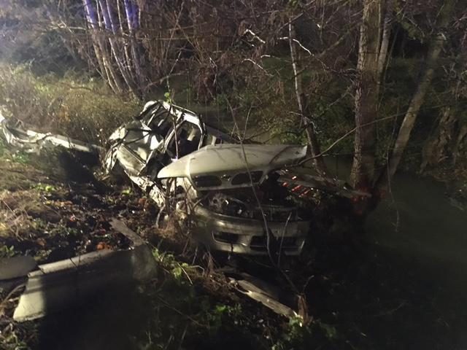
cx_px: 234
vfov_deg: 48.2
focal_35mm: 29
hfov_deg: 61.7
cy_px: 175
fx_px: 391
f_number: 2.2
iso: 1000
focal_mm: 4.15
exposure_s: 1/17
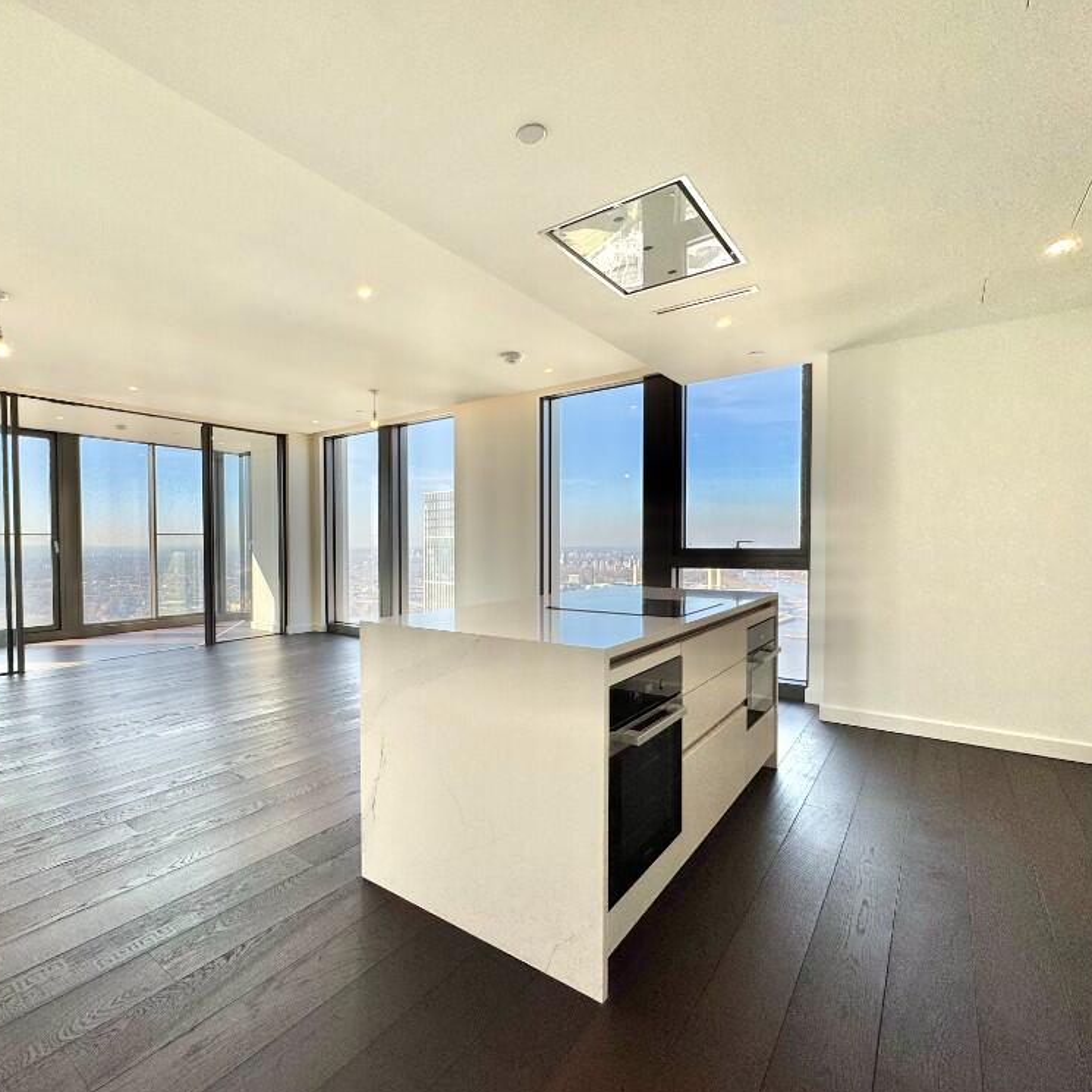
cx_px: 403
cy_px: 561
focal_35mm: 17
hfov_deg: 82.2
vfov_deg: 83.9
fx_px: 607
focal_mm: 2.22
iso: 40
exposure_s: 1/578
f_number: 2.2
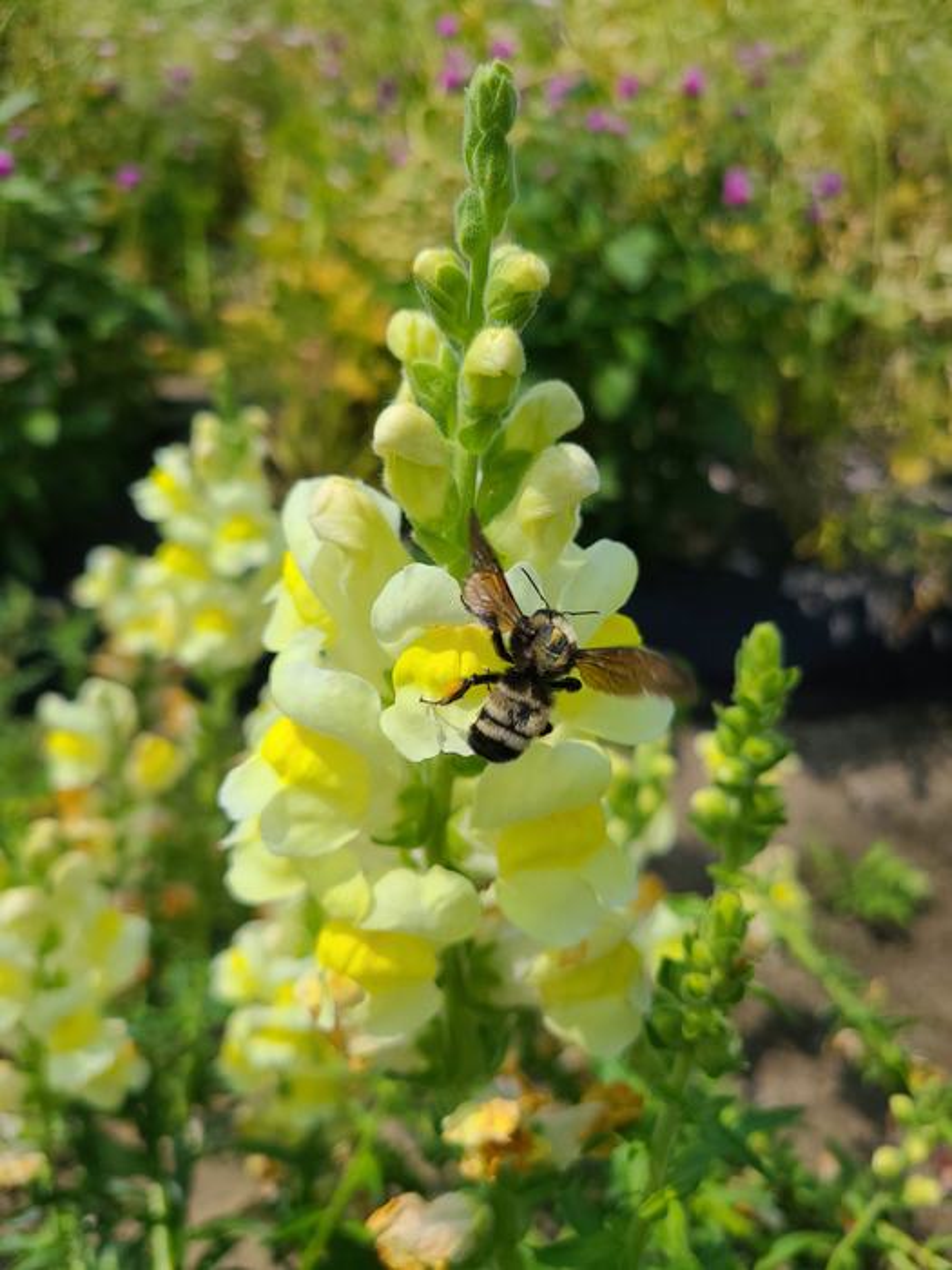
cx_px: 476
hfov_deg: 53.1
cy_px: 635
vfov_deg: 67.3
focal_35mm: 26
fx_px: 953
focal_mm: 5.4
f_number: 1.8
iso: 40
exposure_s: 1/3677
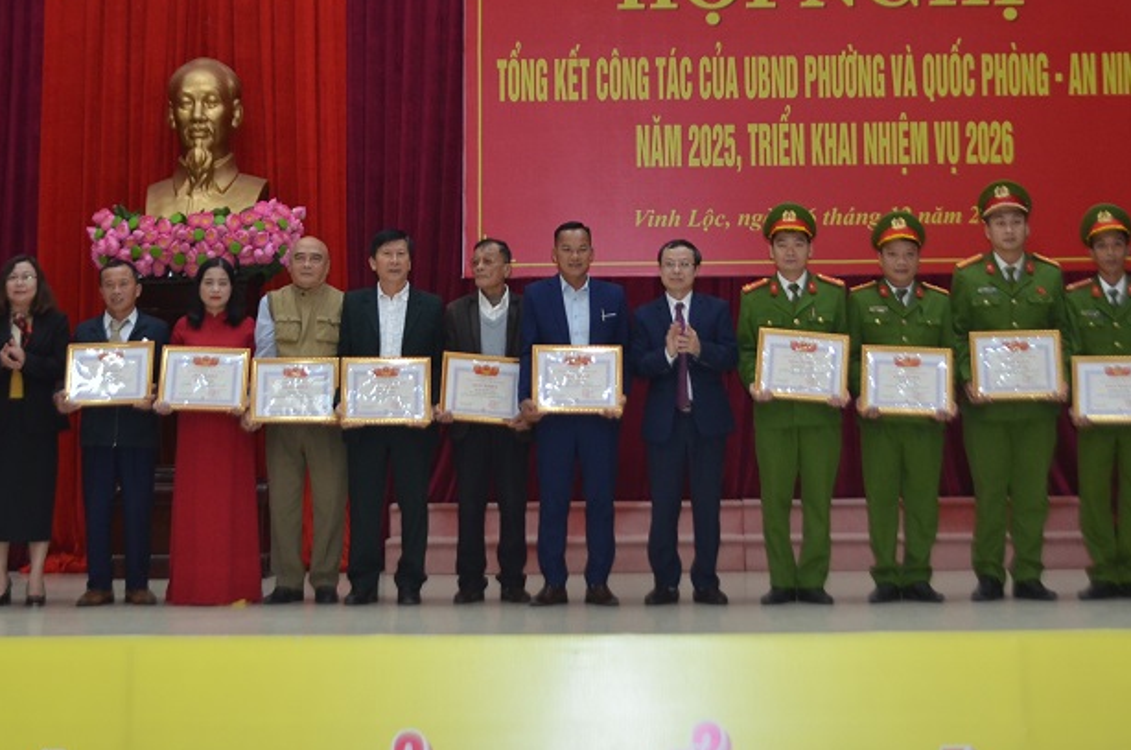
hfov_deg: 28.9
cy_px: 158
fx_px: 2195
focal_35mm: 70
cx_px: 582
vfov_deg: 19.2
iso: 640
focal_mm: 28
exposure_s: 1/60
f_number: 4.5
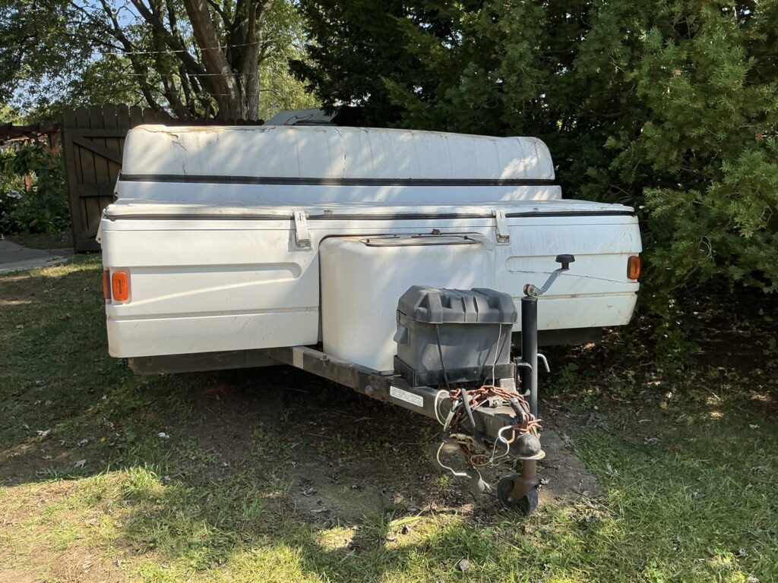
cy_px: 292
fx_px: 629
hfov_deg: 63.4
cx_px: 389
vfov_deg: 49.7
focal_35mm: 28
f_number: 1.8
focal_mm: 3
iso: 25
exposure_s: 1/586
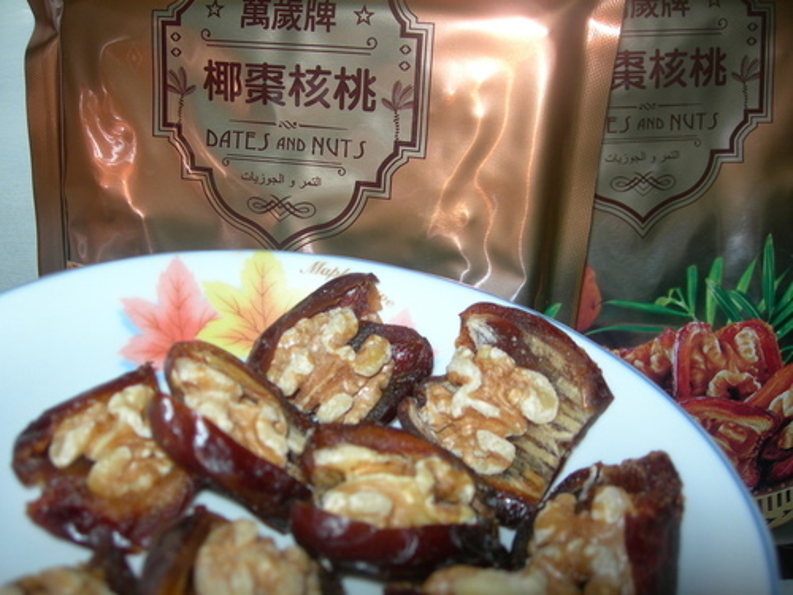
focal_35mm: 38
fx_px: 871
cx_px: 396
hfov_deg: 49.0
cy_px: 298
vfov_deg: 37.7
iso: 50
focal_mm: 7.8
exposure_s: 1/60.1
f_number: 2.8
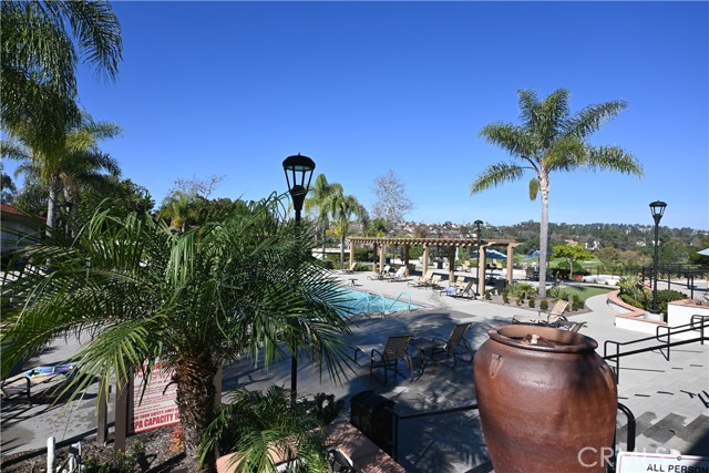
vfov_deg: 67.4
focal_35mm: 18
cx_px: 354
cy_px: 236
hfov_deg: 90.0
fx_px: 355
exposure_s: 1/320
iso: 100
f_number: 6.3
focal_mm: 12
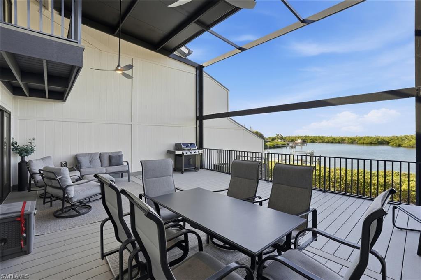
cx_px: 210
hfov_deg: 96.8
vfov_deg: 73.7
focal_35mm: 16
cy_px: 140
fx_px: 187
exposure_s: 1/400
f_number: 9
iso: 400
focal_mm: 16
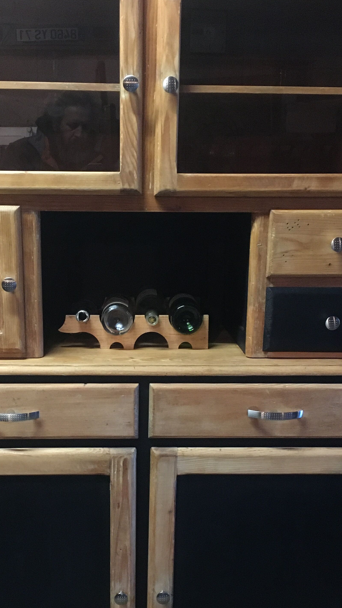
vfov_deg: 45.3
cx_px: 138
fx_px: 726
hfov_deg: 26.5
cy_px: 353
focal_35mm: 45
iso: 320
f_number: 2.2
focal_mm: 4.15
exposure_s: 1/17
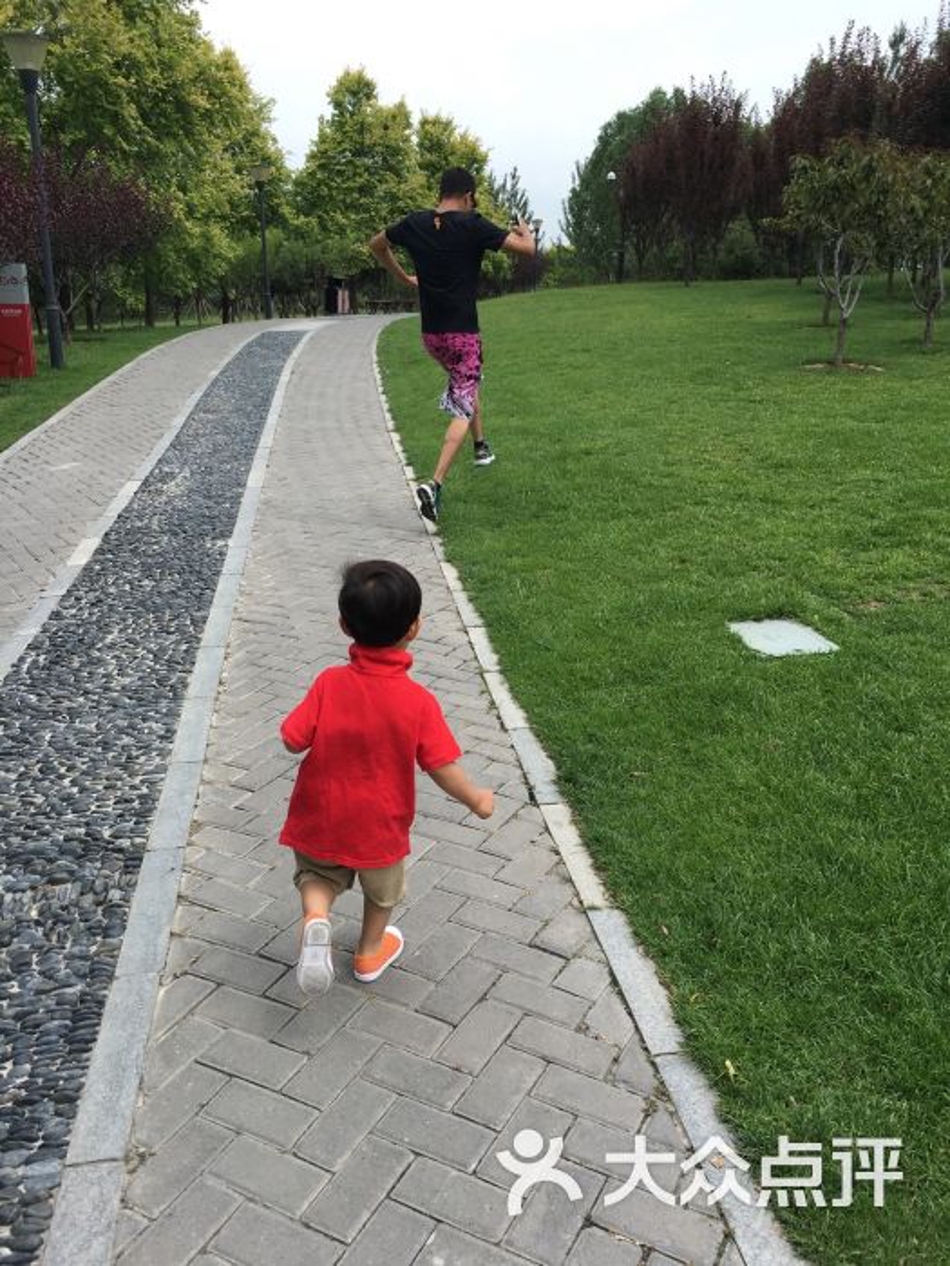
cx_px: 475
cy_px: 633
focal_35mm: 29
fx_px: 1061
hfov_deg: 48.2
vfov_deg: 61.7
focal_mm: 4.15
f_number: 2.2
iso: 25
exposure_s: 1/793
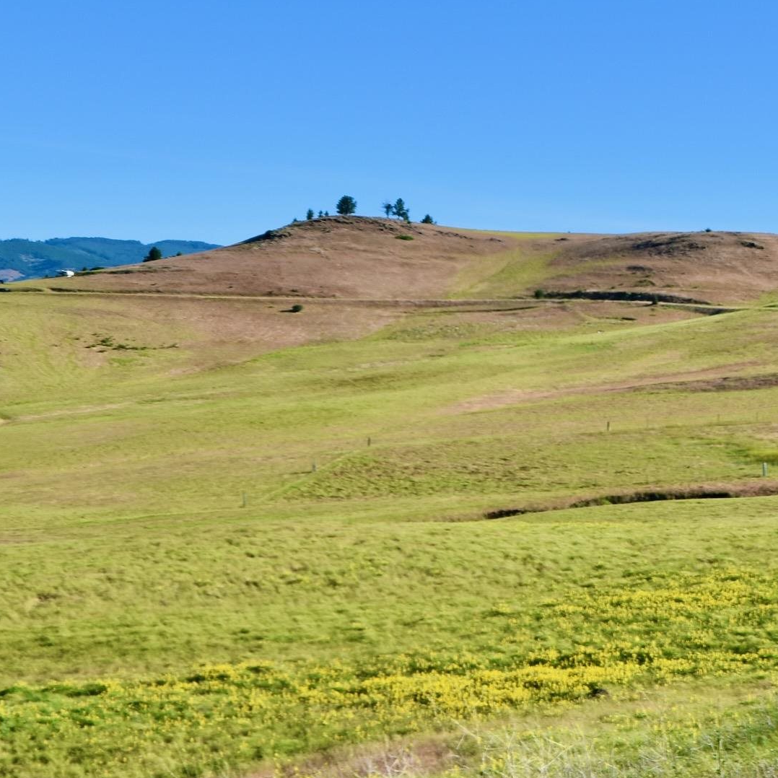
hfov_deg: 24.1
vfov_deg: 24.2
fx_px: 1805
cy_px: 529
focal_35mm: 71
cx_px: 564
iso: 110
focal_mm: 24
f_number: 8
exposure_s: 1/250
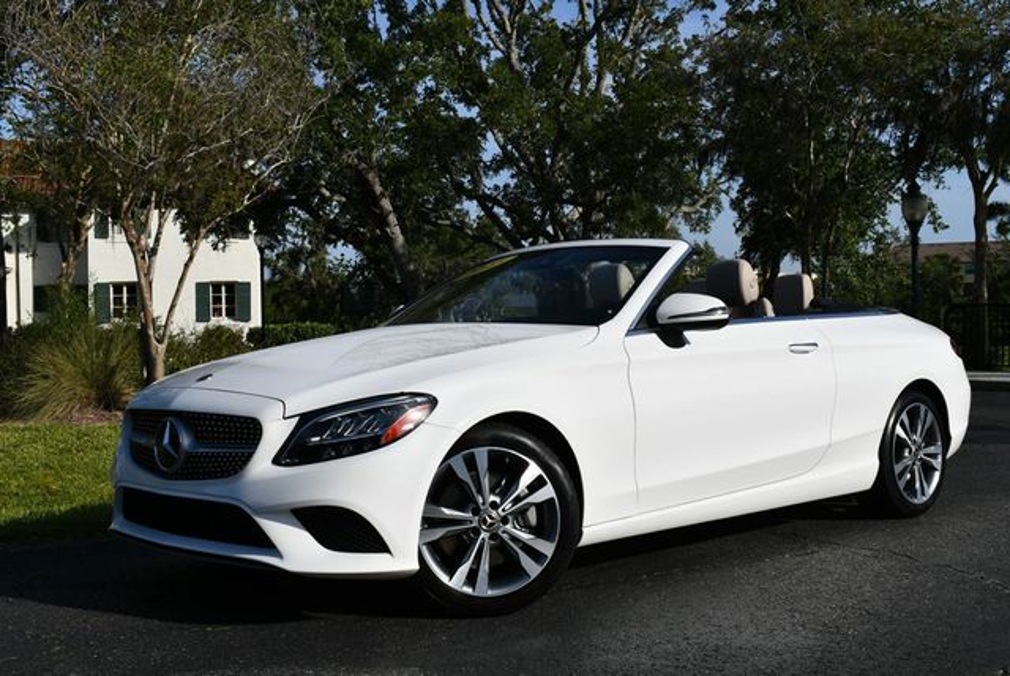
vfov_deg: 29.3
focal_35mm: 46
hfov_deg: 42.7
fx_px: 1292
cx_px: 505
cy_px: 338
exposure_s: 1/400
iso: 100
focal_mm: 23
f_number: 10
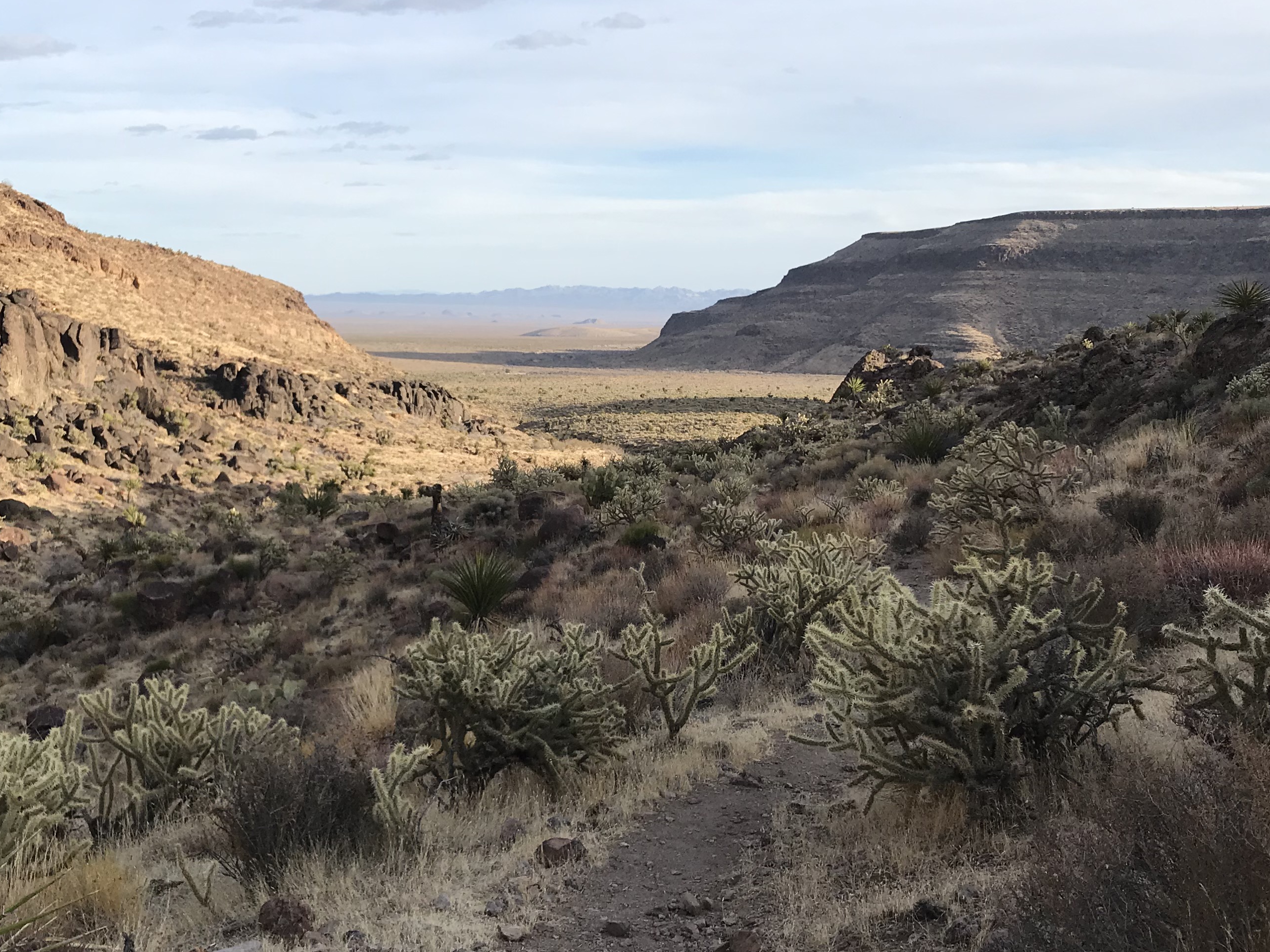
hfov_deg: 42.8
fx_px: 1614
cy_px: 469
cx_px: 542
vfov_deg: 32.9
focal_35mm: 44
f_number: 1.8
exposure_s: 1/1277
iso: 20
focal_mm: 3.99
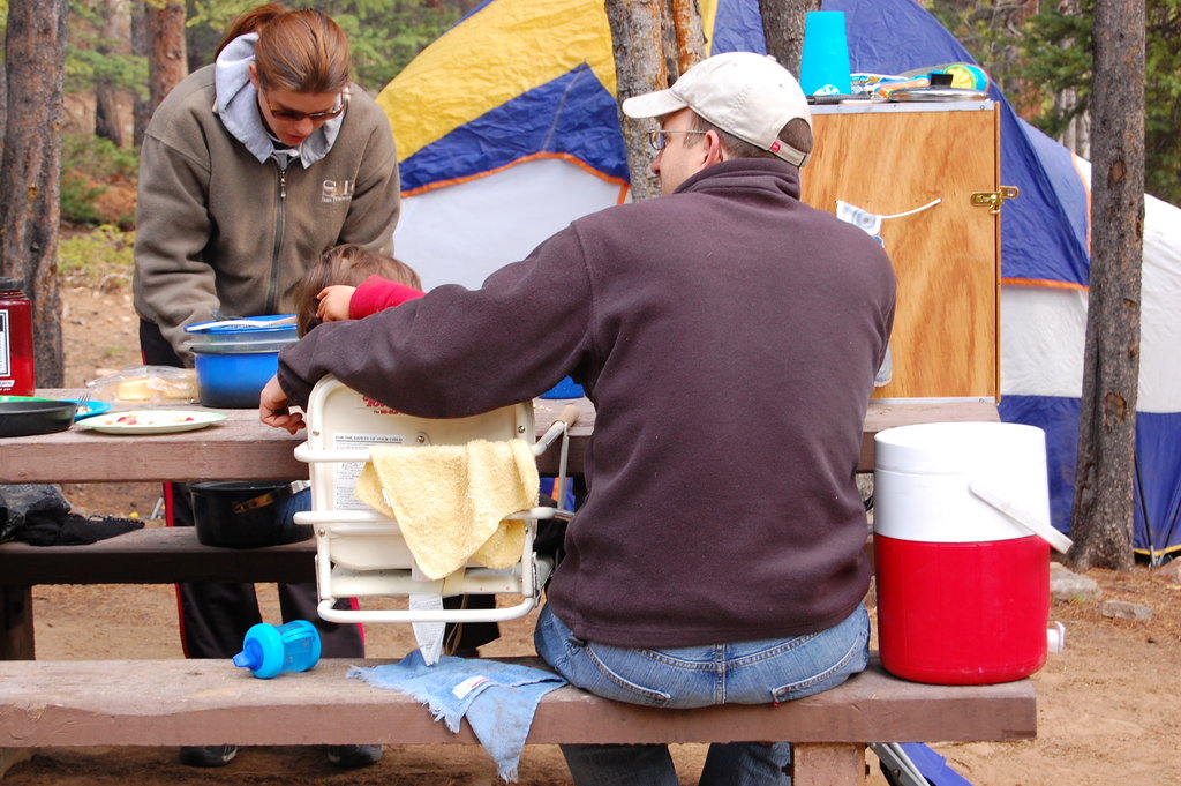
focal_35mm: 82
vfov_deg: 16.5
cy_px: 393
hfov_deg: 24.6
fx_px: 2704
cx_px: 590
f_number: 5.6
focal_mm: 55
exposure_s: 1/60
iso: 400
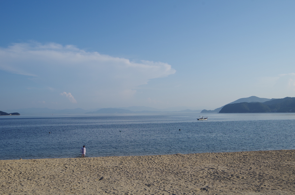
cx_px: 148
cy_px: 98
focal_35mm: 36
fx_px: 294
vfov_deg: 36.7
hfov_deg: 53.2
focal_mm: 24
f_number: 8
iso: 100
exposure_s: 1/320
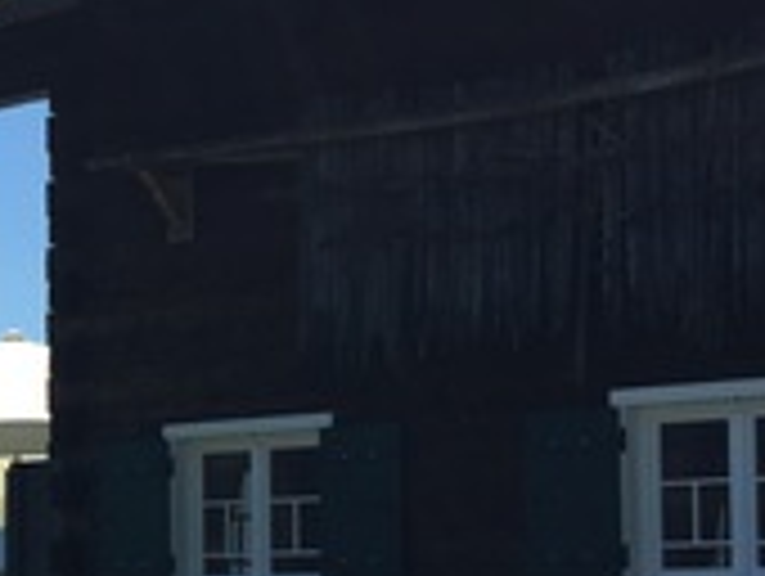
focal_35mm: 100
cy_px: 513
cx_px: -493
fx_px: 2213
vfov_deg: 14.7
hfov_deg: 17.1
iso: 32
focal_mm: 4.15
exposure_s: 1/2326
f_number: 2.2
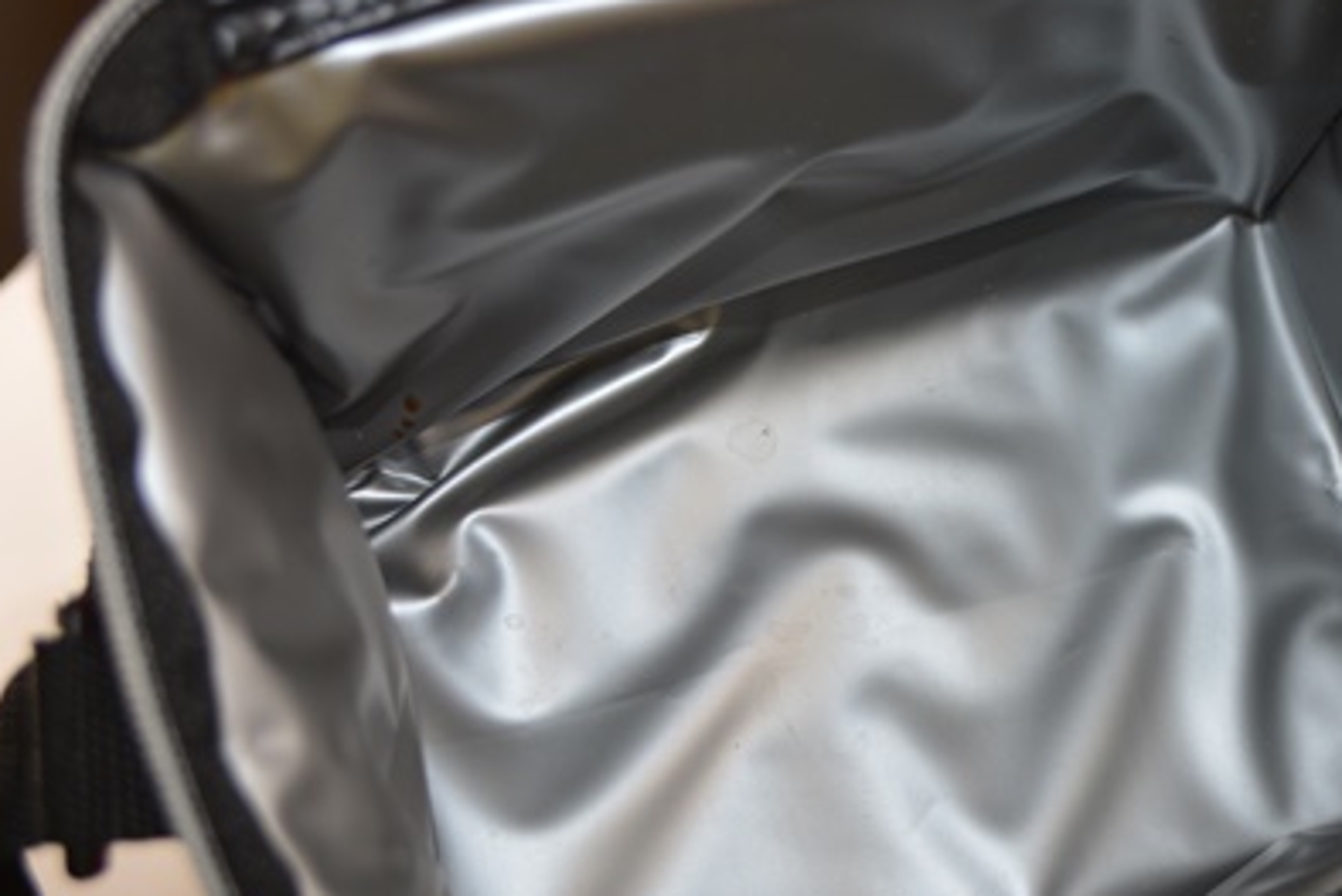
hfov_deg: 30.9
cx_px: 1012
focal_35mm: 64
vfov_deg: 21.2
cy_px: 371
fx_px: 2387
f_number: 4.5
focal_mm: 28
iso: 200
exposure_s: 1/100
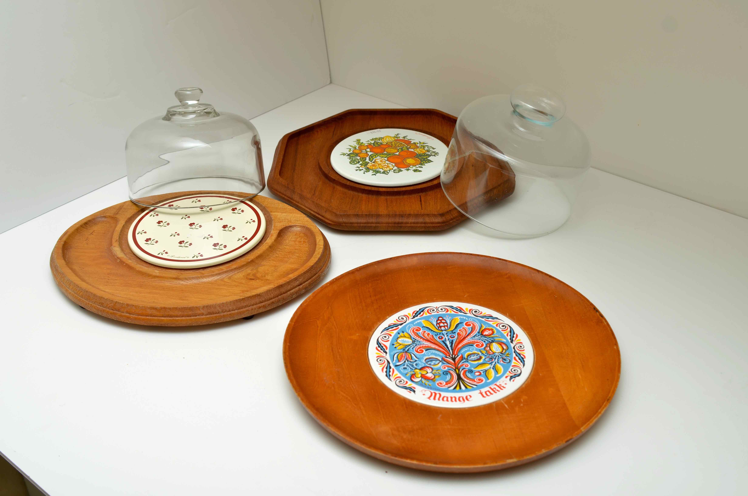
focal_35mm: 42
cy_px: 248
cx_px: 374
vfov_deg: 31.8
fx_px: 871
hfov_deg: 46.5
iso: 100
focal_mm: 28
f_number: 5.6
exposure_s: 1/250
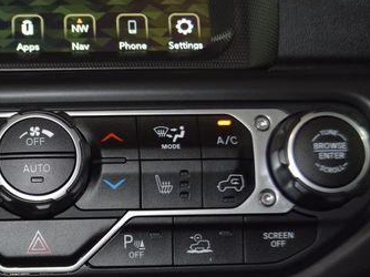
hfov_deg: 23.0
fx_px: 887
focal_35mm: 83
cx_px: 39
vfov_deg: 17.7
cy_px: 208
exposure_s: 1/30
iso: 560
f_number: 4.5
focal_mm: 30
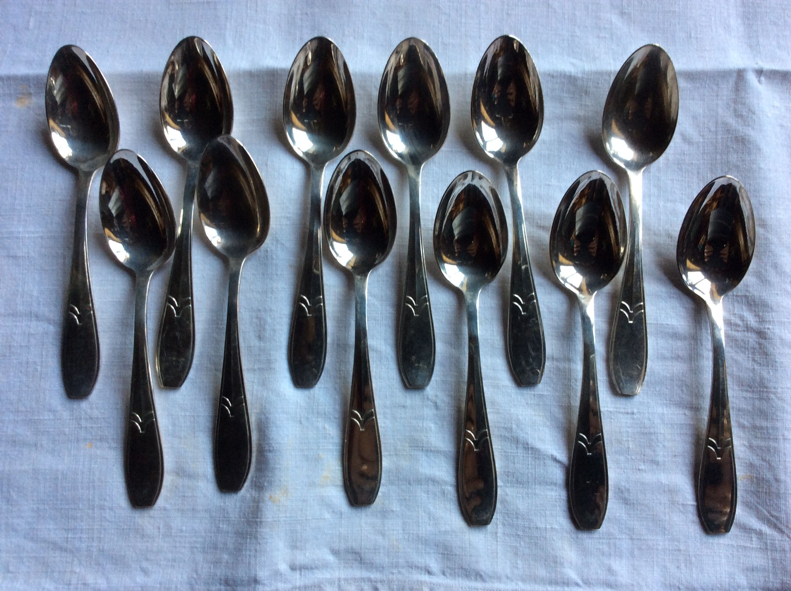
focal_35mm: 32
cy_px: 296
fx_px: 730
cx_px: 396
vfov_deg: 44.1
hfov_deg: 56.9
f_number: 2.4
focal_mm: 3.3
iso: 32
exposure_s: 1/25
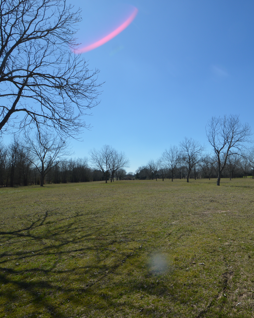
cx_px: 189
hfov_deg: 59.9
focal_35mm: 22
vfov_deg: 75.0
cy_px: 155
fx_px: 207
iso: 100
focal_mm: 10
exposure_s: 1/400
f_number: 9
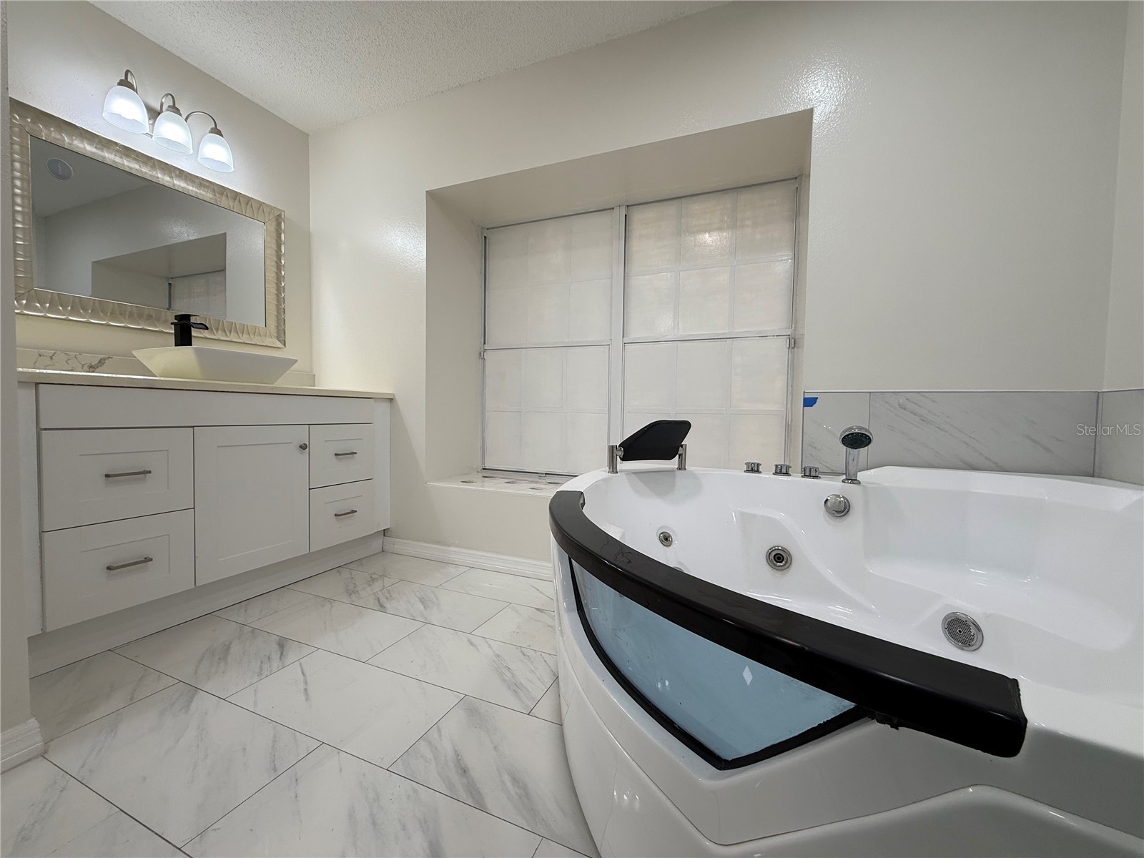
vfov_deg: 85.7
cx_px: 572
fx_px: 463
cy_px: 429
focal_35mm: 14
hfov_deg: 102.1
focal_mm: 2.22
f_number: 2.2
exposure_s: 1/120
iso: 80
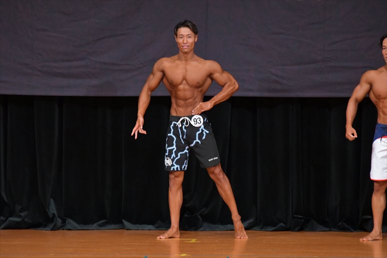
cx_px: 194
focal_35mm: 300
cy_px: 129
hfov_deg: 6.9
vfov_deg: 4.6
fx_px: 3223
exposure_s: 1/400
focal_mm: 200
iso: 5000
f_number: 5.6
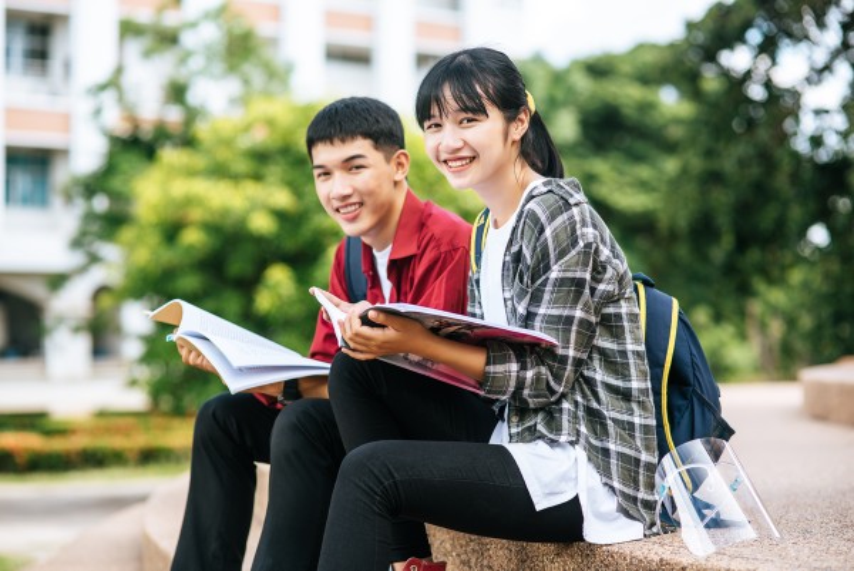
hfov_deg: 23.9
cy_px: 286
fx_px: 2018
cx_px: 427
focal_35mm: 85
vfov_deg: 16.1
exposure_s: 1/320
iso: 64
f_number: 2.2
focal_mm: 85
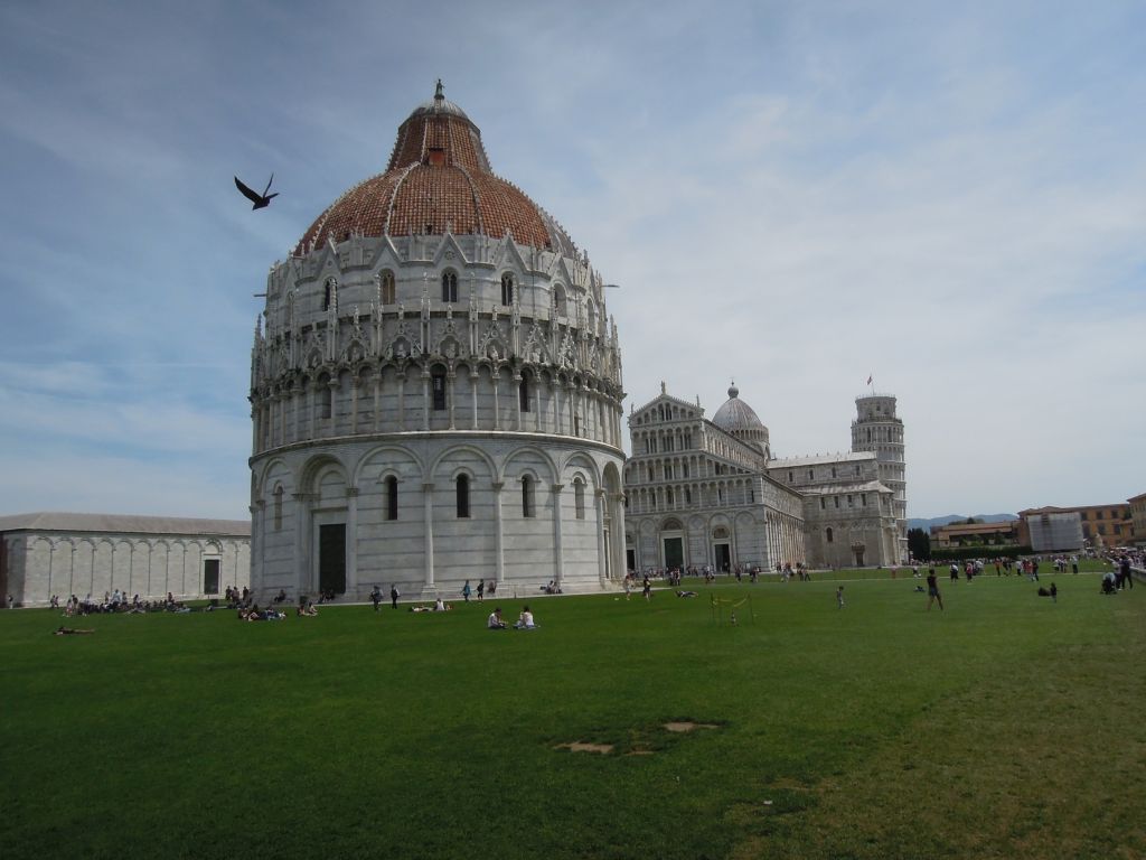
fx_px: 795
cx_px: 573
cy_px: 430
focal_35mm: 24
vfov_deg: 56.8
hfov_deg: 71.6
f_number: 5.6
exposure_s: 1/1250
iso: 160
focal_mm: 4.3
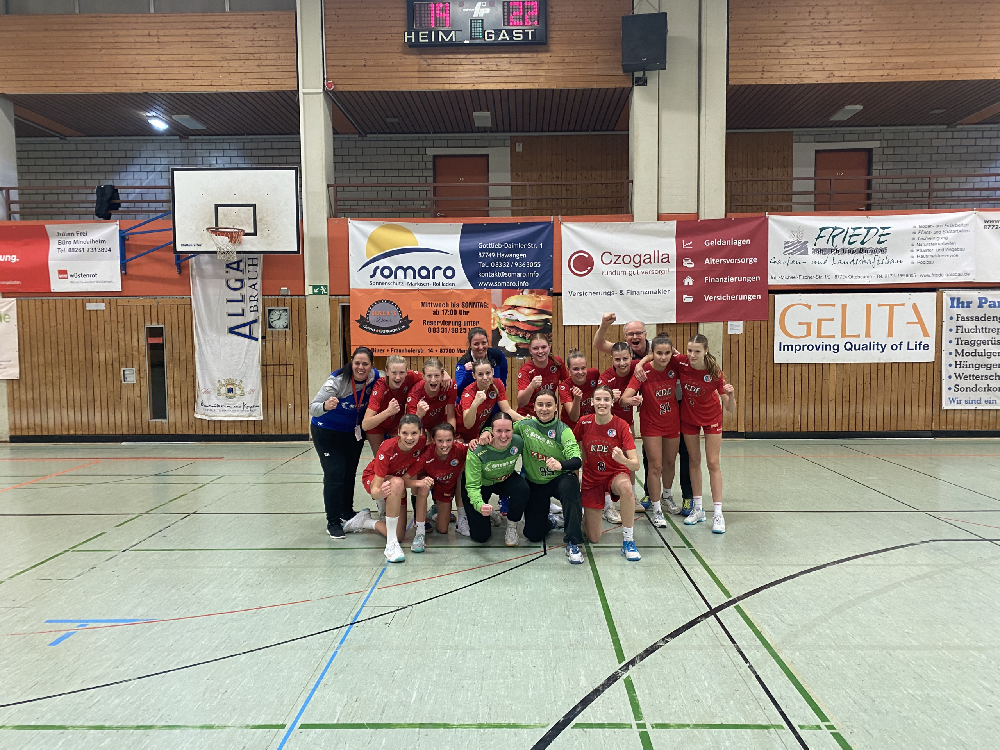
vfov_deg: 53.1
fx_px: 751
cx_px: 500
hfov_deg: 67.3
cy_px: 375
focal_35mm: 26
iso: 160
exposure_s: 1/50
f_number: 1.8
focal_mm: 4.25
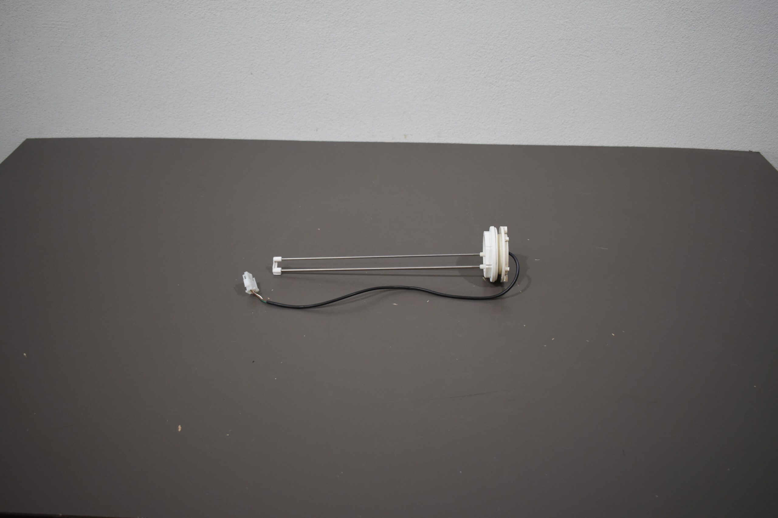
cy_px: 259
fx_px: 746
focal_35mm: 34
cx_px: 389
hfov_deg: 55.1
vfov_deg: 38.4
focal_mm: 23
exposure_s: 1/250
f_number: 3.8
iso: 560
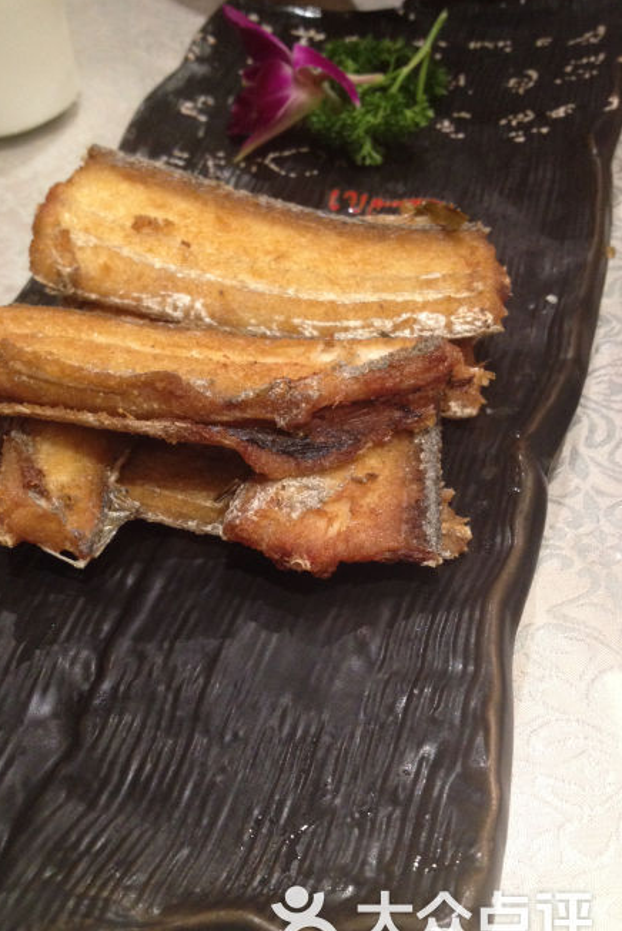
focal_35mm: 39
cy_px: 495
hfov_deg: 34.2
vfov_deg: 49.5
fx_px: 1010
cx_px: 255
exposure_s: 1/20
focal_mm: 4.28
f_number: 2.4
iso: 250
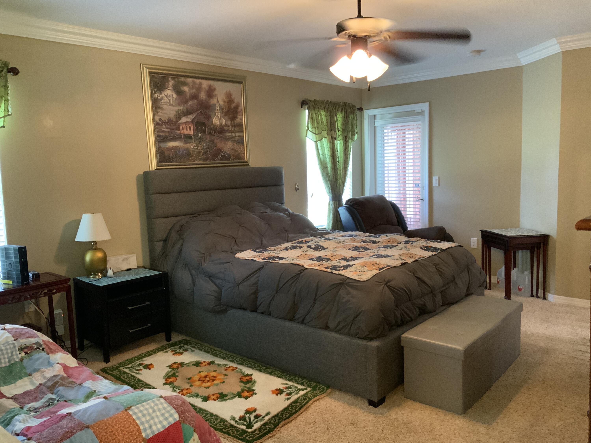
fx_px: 495
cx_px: 296
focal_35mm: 29
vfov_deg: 48.2
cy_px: 222
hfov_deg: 61.7
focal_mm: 3
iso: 320
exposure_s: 1/30
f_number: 1.8
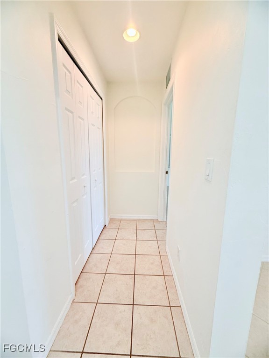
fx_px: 145
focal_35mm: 14
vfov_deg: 102.1
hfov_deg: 85.7
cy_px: 179
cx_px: 134
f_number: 2.2
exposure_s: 1/60
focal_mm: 2.22
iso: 200
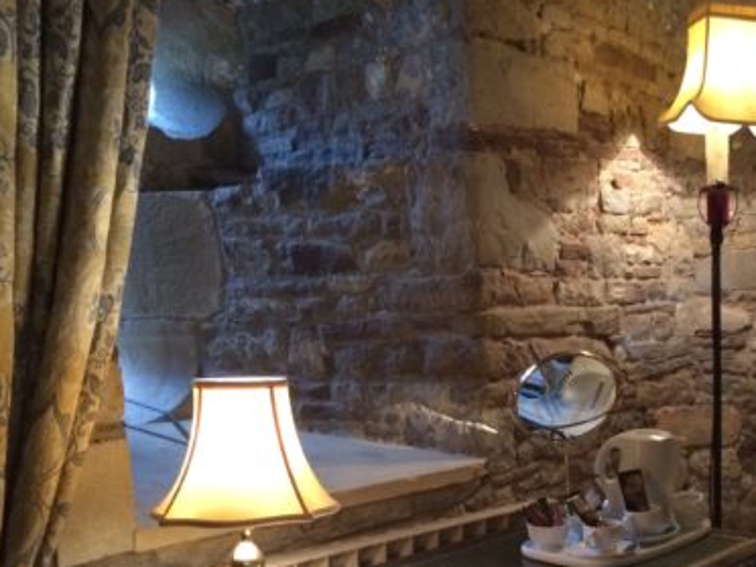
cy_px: 452
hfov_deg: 37.0
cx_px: 591
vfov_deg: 28.5
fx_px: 1092
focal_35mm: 50
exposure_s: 1/20
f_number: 2.2
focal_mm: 4.12
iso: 320
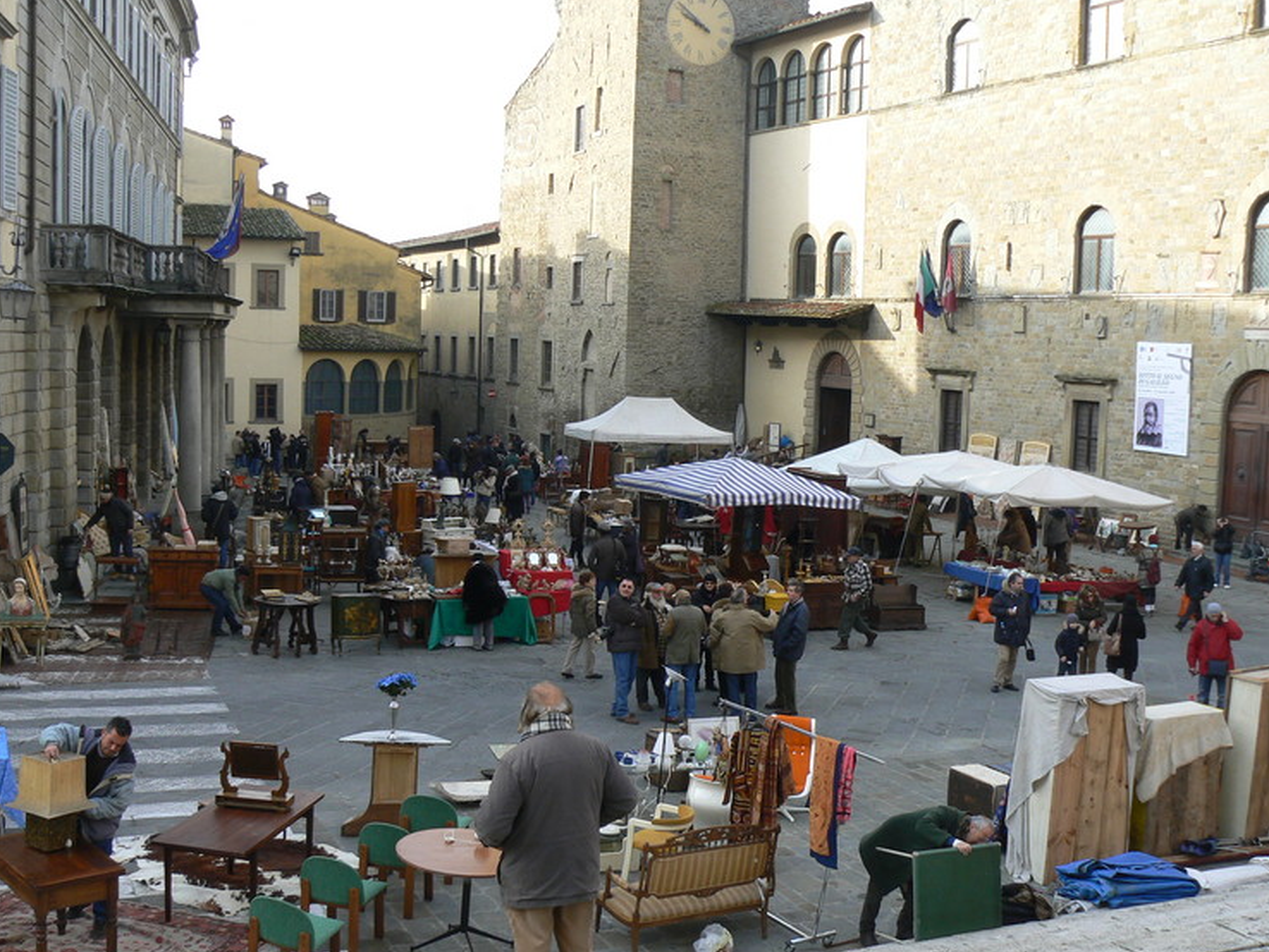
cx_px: 600
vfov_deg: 36.8
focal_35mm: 39
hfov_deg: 47.8
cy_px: 497
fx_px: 1430
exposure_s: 1/125
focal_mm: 6
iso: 80
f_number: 5.6
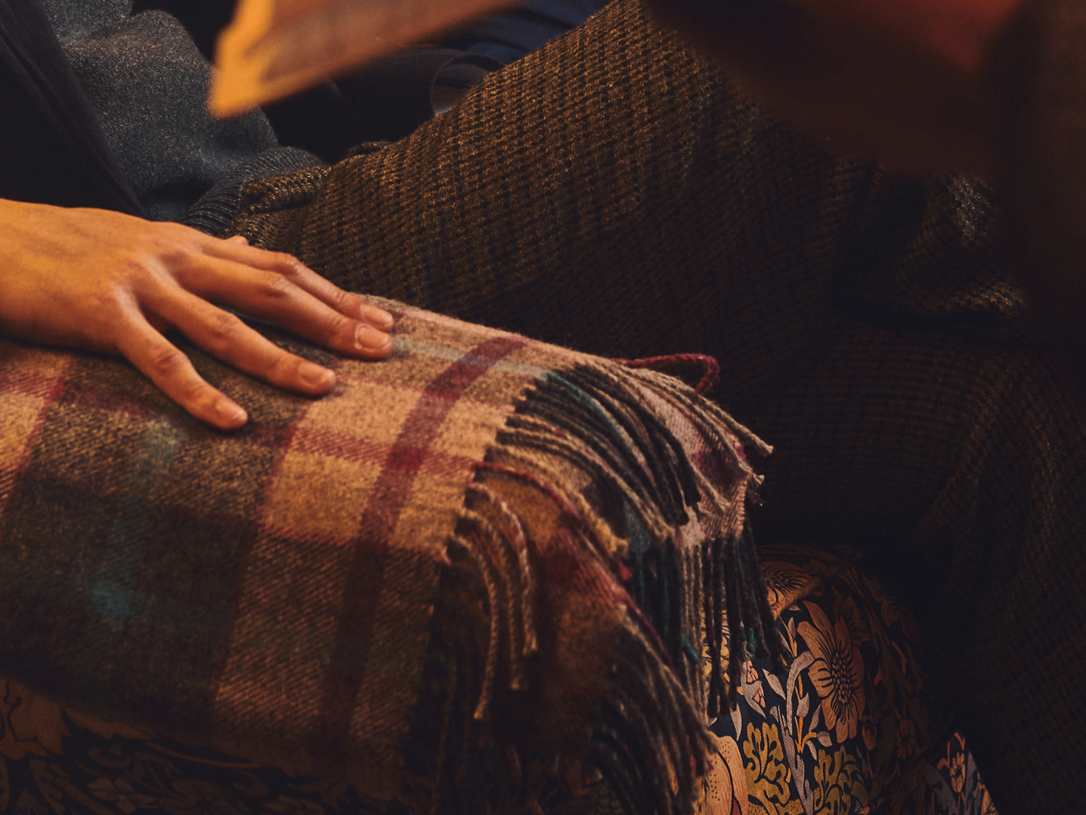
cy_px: -38
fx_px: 4675
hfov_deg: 13.2
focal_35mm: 149
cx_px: 478
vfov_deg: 9.9
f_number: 5.6
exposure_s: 1/200
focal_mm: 50
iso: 640
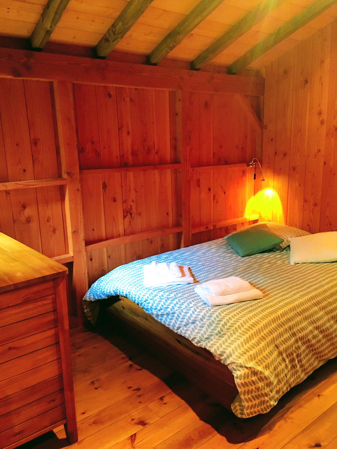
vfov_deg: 61.7
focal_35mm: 29
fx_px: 376
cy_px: 224
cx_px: 168
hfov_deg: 48.2
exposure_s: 1/17
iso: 200
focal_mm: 4.15
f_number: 2.2
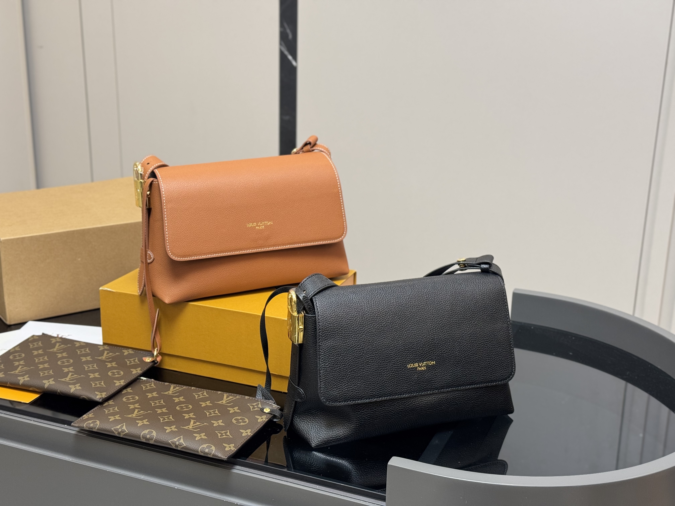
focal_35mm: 48
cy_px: 253
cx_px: 338
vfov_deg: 30.3
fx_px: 936
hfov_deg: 39.7
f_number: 1.78
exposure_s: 1/60
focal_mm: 6.76
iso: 160
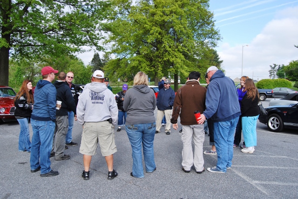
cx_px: 149
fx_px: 249
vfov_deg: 43.7
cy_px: 100
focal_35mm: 30
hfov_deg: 61.9
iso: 100
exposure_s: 1/160
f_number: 6.3
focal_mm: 20
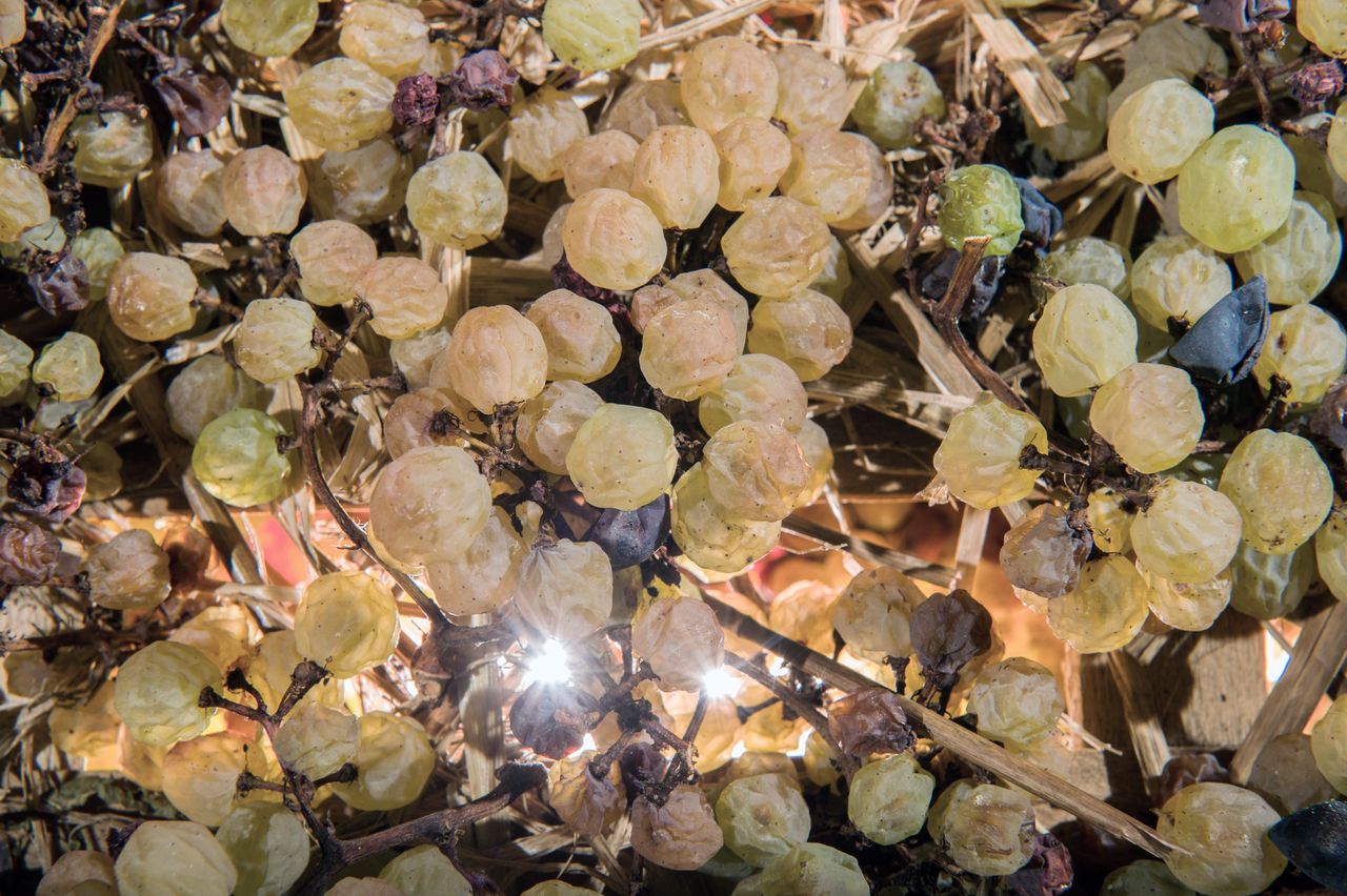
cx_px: 674
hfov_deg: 28.9
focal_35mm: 70
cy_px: 448
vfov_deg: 19.4
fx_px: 2618
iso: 400
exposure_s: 1/250
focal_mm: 70
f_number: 16
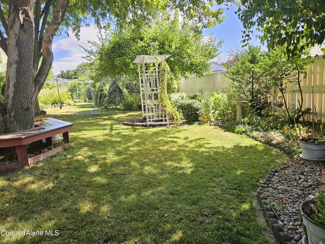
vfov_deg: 58.9
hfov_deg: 73.9
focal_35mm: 23
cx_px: 162
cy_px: 122
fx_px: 216
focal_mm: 5.4
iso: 25
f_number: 1.8
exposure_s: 1/234
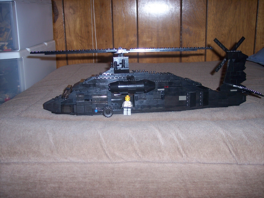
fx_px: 297
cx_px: 132
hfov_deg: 47.9
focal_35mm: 39
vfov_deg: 36.8
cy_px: 99
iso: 100
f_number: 2.8
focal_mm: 8
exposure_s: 1/60
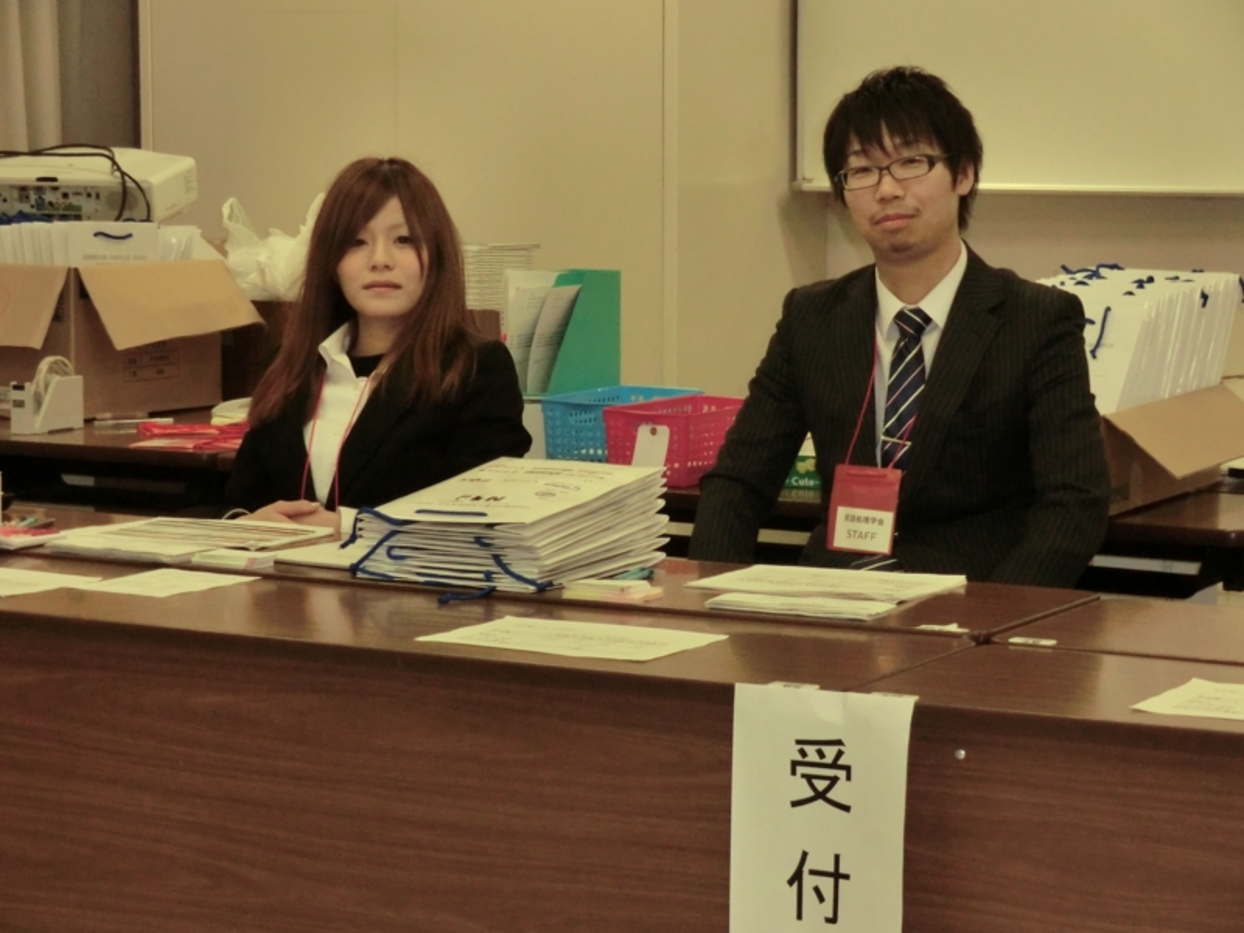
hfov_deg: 22.0
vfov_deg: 16.6
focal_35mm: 89
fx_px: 3198
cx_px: 622
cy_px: 466
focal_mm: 16
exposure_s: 1/60
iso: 400
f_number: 4.8
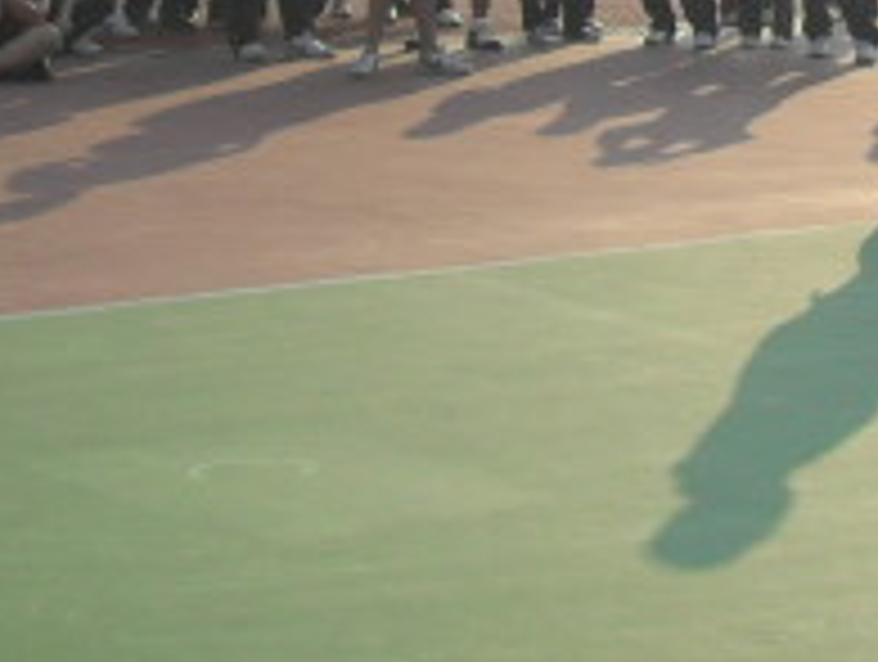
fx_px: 3329
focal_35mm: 131
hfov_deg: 14.7
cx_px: 968
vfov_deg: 11.2
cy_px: -72
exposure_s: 1/90
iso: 100
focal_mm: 7
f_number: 10
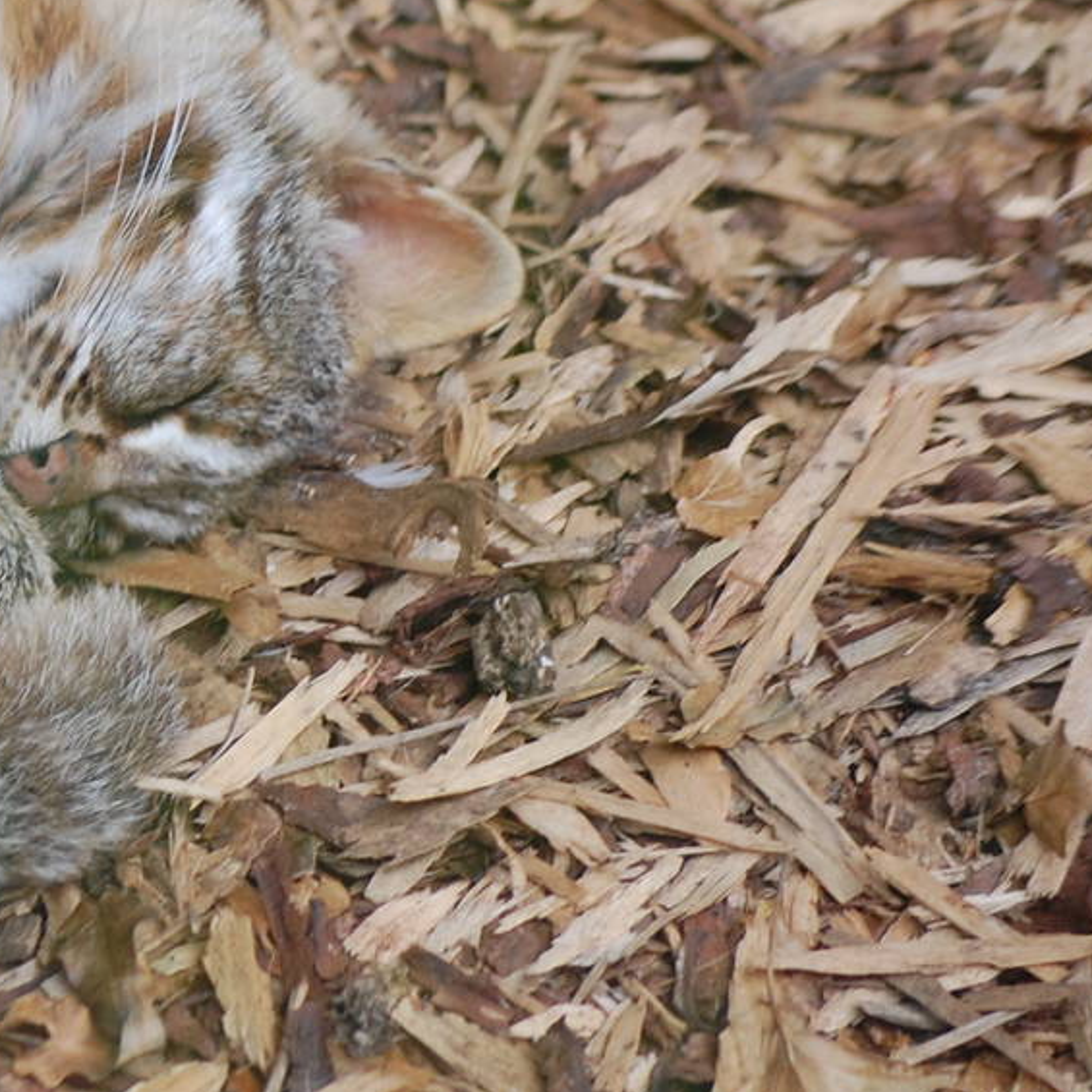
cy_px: 184
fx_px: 11064
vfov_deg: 5.6
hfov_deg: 5.6
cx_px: -367
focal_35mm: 310
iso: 400
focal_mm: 86
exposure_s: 1/125
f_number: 4.5
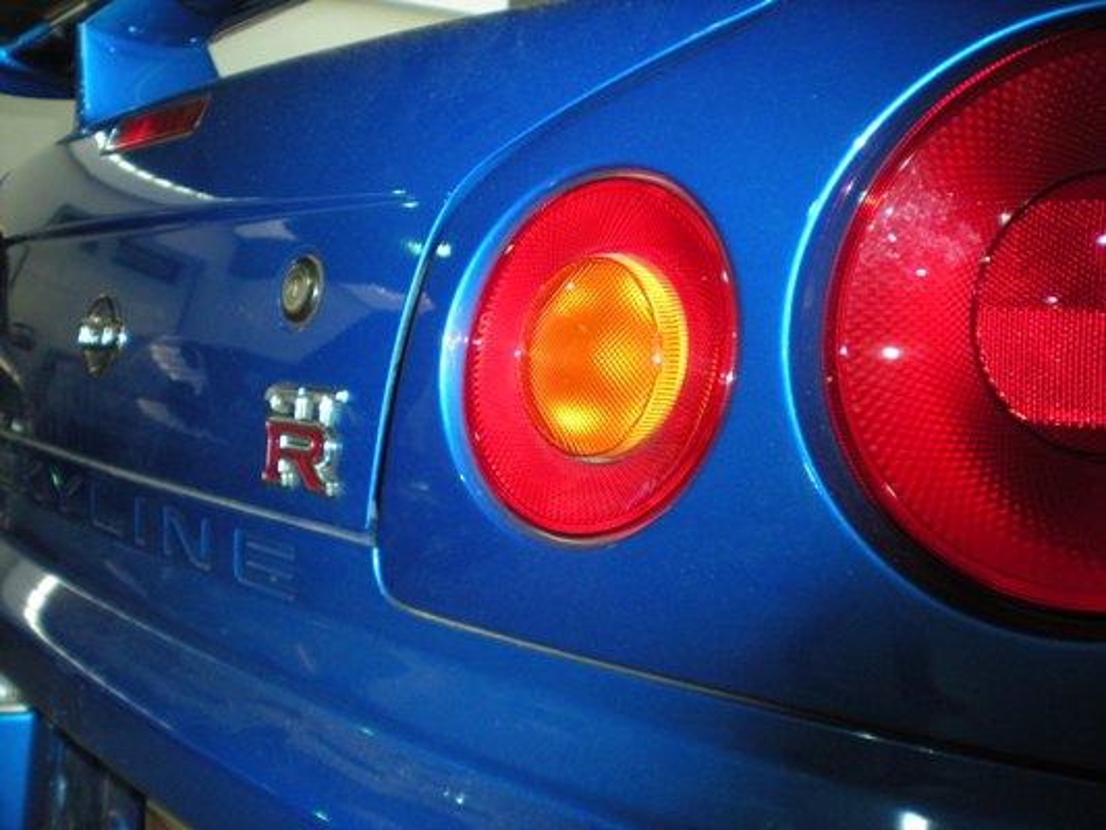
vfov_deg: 37.7
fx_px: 1214
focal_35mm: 38
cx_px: 553
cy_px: 415
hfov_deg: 49.0
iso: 256
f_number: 3.1
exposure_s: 1/60
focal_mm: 6.3
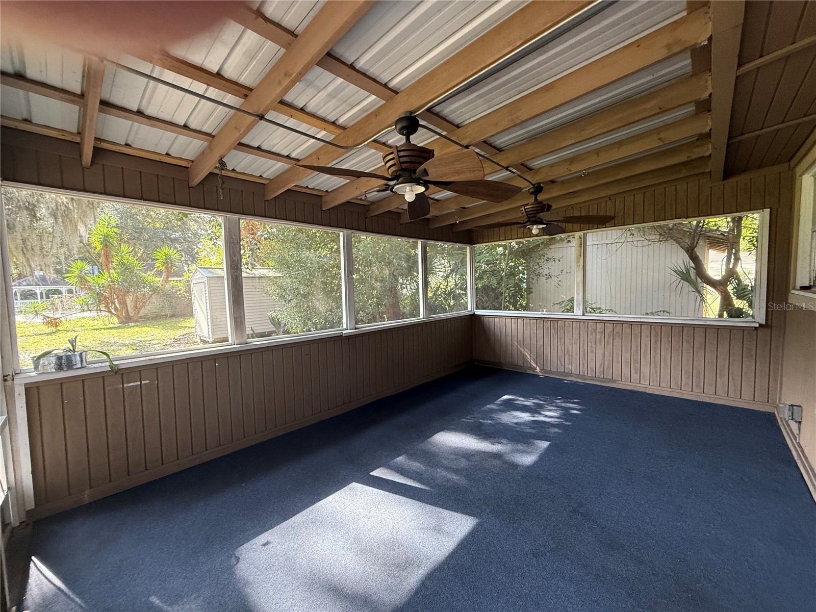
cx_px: 408
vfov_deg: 85.7
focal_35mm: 14
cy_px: 306
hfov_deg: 102.1
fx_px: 330
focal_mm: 2.22
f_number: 2.2
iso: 320
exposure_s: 1/99
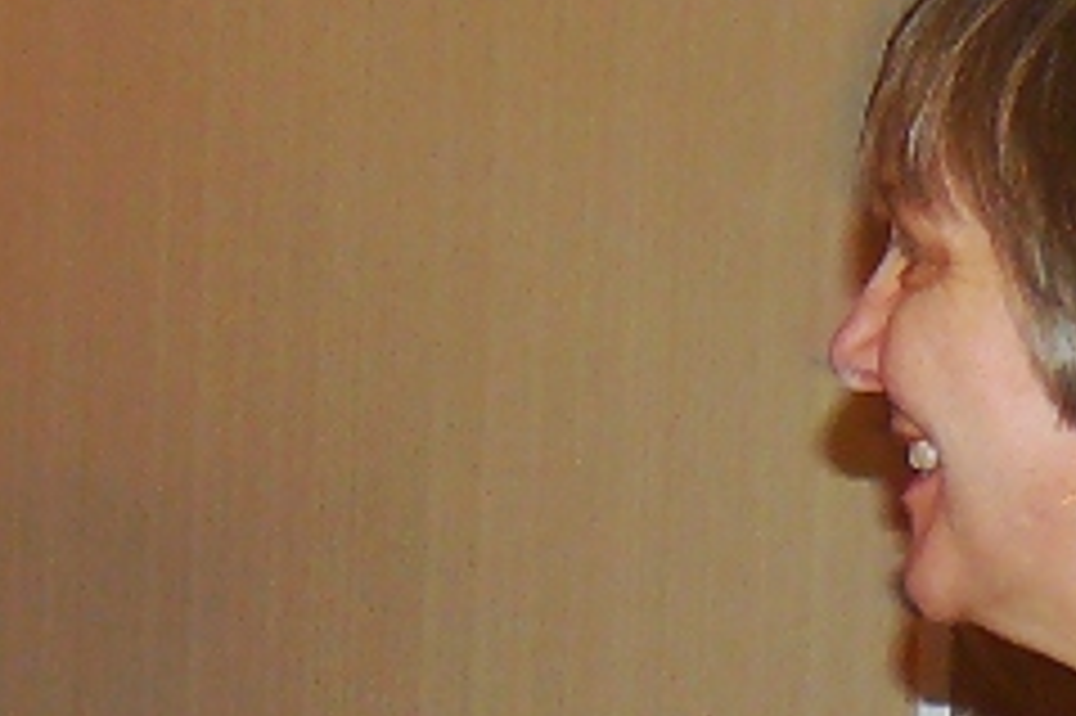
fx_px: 2987
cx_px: 126
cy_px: 838
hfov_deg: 20.1
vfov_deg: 13.3
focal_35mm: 100
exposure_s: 1/30
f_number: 2.8
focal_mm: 6
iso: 100
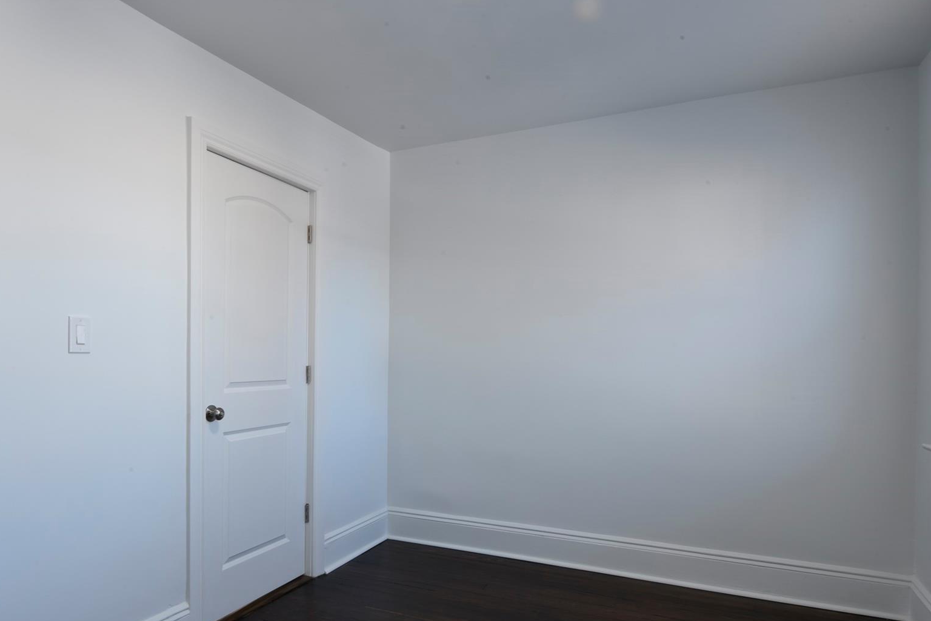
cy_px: 364
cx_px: 404
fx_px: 621
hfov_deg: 73.4
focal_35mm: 24
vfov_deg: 52.9
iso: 200
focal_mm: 18
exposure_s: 1/1.6
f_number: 20
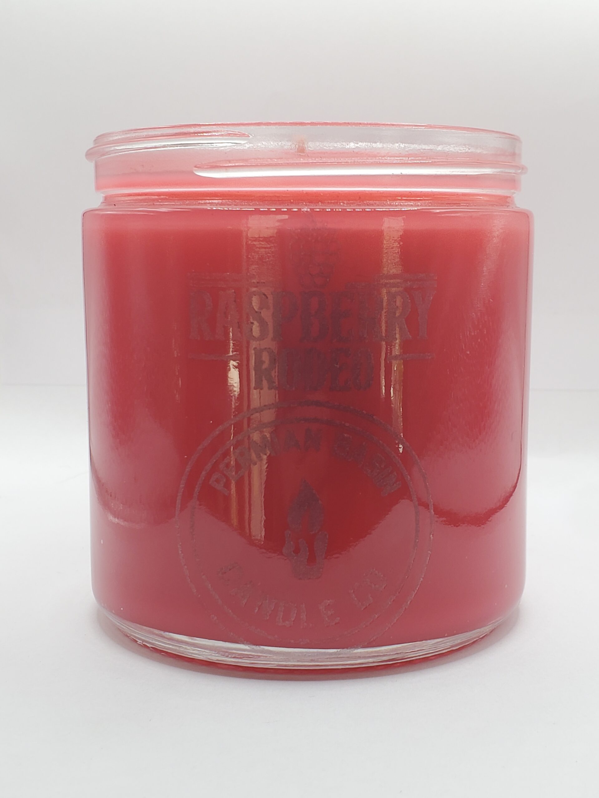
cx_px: 300
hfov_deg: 53.1
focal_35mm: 26
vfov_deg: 67.3
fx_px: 600
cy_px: 399
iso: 80
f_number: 2.4
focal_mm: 4.3
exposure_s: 1/120
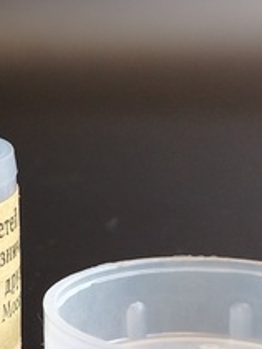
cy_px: 227
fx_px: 1081
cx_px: 43
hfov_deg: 13.7
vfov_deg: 18.3
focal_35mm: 107
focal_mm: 5.25
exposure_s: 1/50
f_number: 1.75
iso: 428
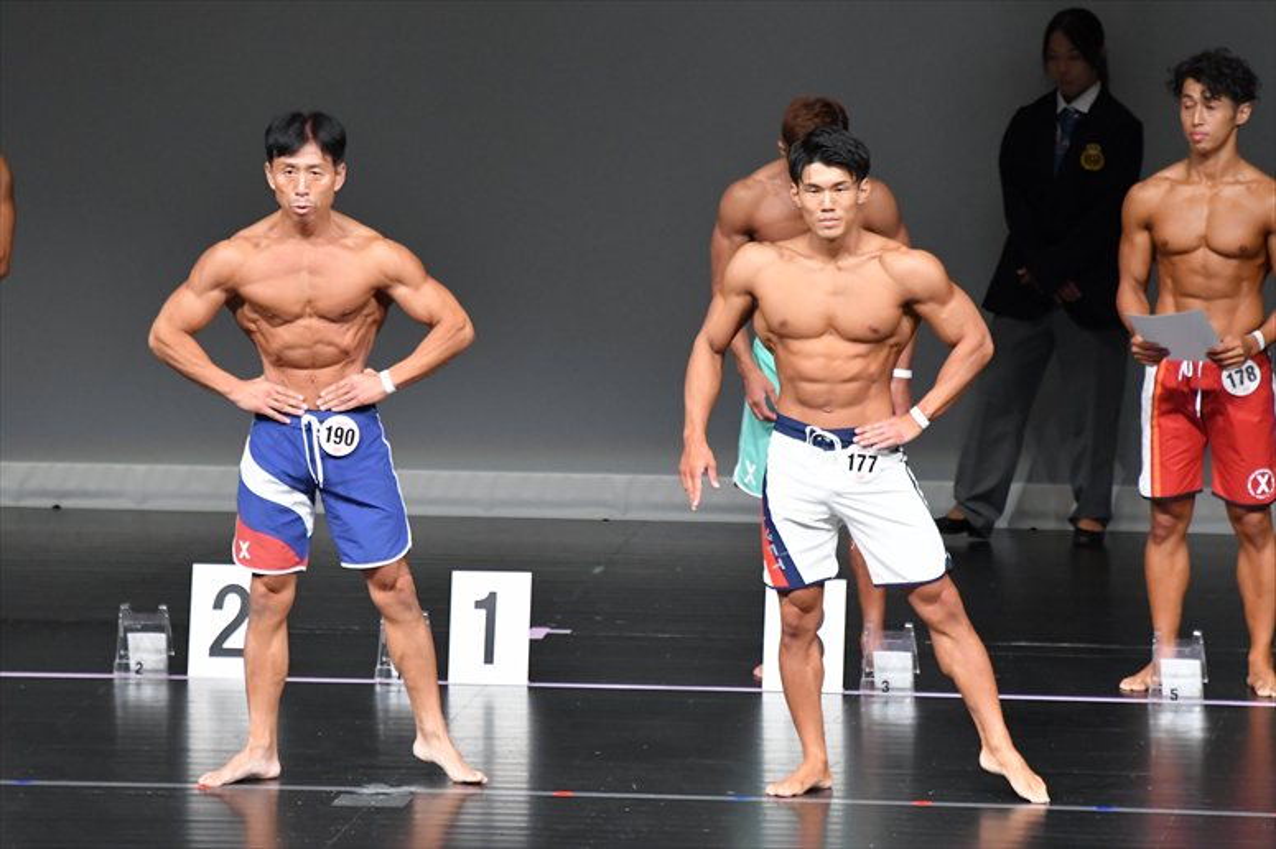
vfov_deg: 4.0
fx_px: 12223
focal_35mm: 345
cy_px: 424
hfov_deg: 6.0
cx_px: 638
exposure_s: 1/400
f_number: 5.6
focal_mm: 230
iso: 5000
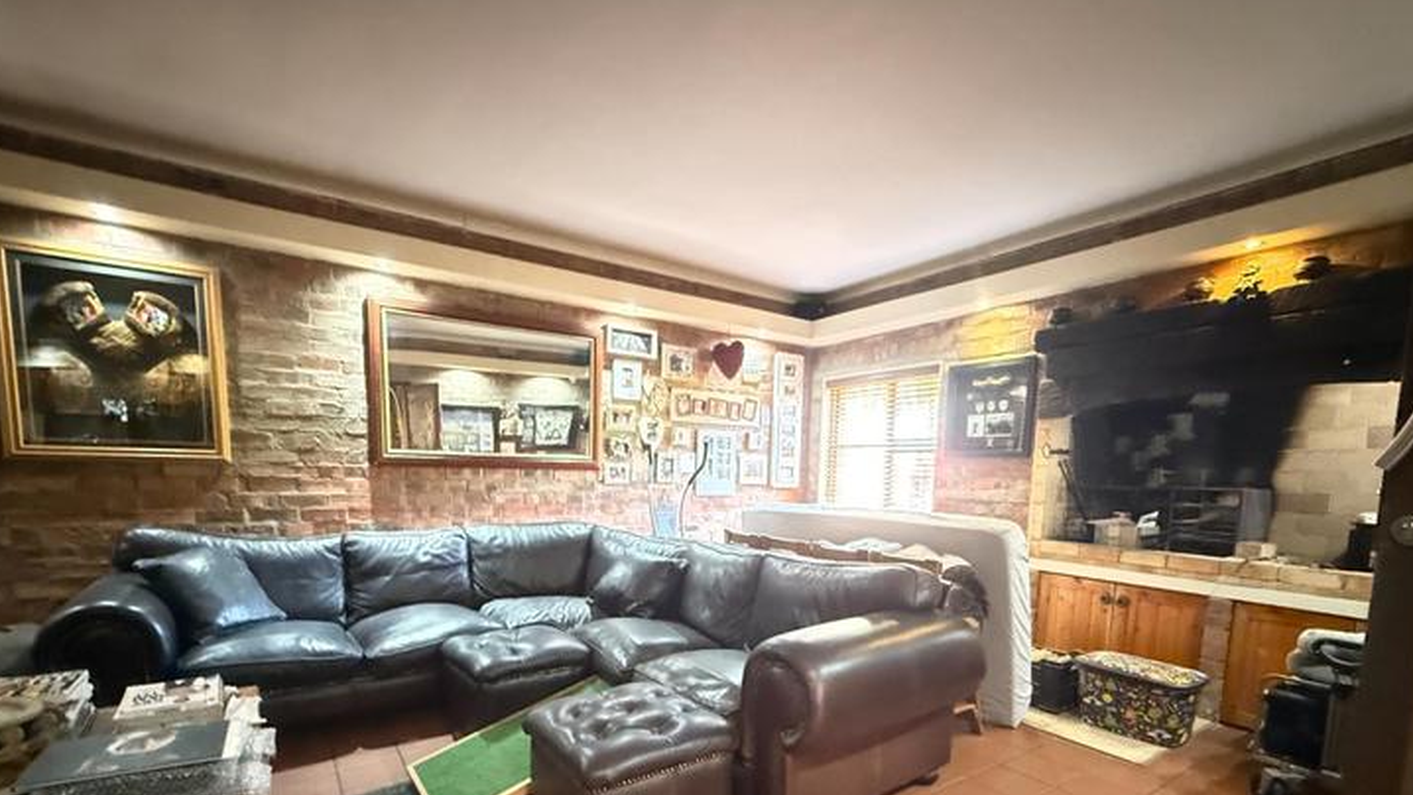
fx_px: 637
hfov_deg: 95.9
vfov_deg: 62.2
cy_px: 535
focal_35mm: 17
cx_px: 710
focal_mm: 2.22
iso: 2000
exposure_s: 1/25
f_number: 2.2
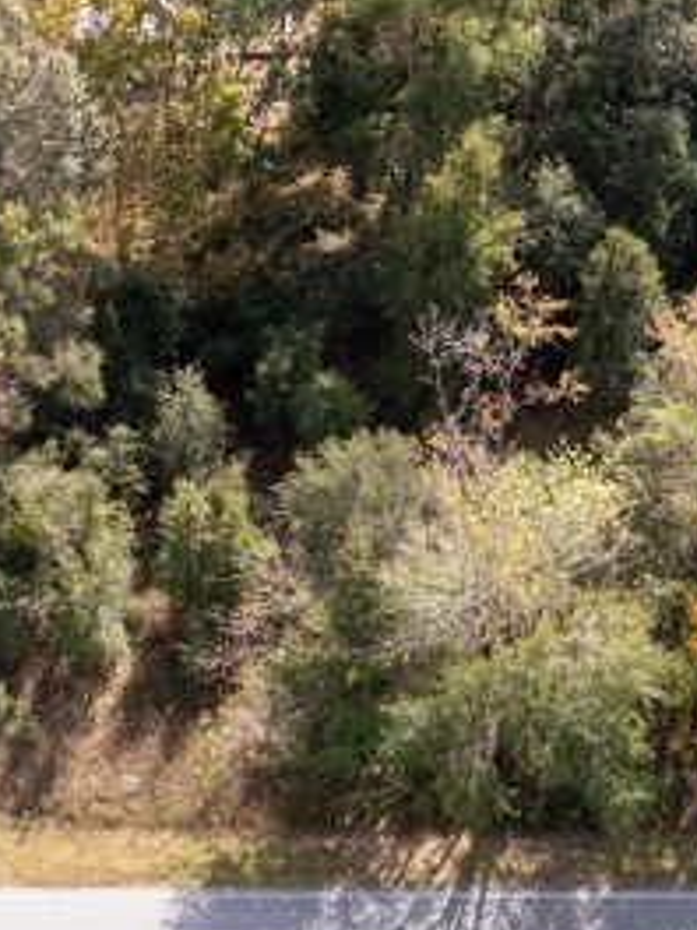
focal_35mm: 93
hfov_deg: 15.9
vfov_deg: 21.0
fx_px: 2497
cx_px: 408
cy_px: 356
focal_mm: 6.72
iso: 100
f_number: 1.7
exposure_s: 1/15
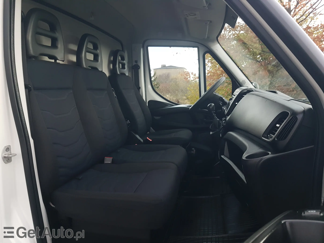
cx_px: 162
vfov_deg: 53.1
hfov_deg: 67.3
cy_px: 122
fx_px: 243
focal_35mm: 26
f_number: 1.7
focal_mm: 4.2
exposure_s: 1/100
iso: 250
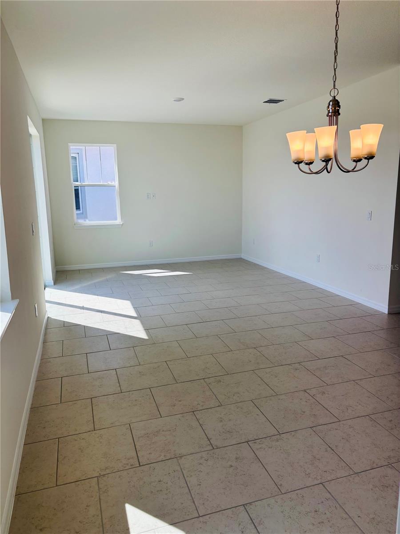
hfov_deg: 53.1
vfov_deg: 67.3
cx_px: 200
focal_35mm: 26
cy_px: 267
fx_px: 401
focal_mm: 5.96
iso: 50
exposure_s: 1/675
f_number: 1.6
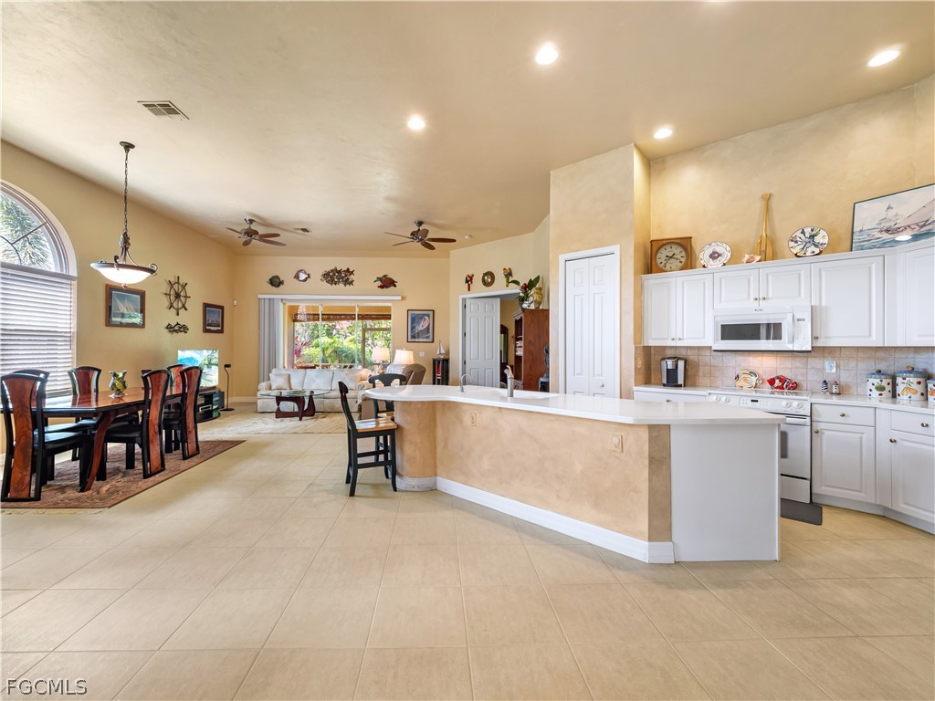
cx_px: 468
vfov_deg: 85.7
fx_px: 378
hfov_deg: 102.1
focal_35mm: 14
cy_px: 350
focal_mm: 7
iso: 200
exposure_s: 1/3
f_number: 7.1
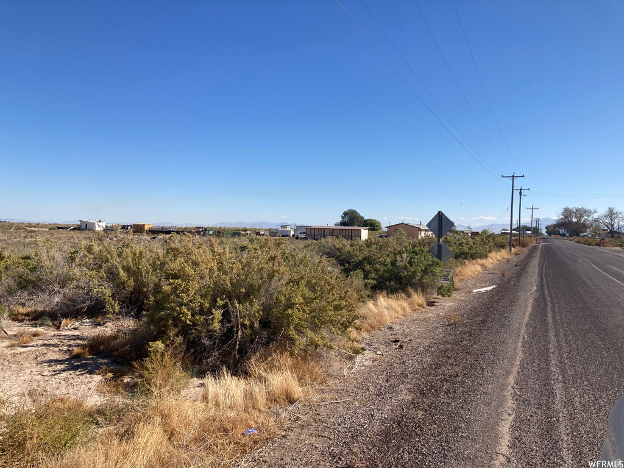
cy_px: 234
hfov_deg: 63.4
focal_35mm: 28
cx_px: 312
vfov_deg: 49.7
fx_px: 505
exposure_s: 1/2404
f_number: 1.8
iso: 20
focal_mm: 3.99
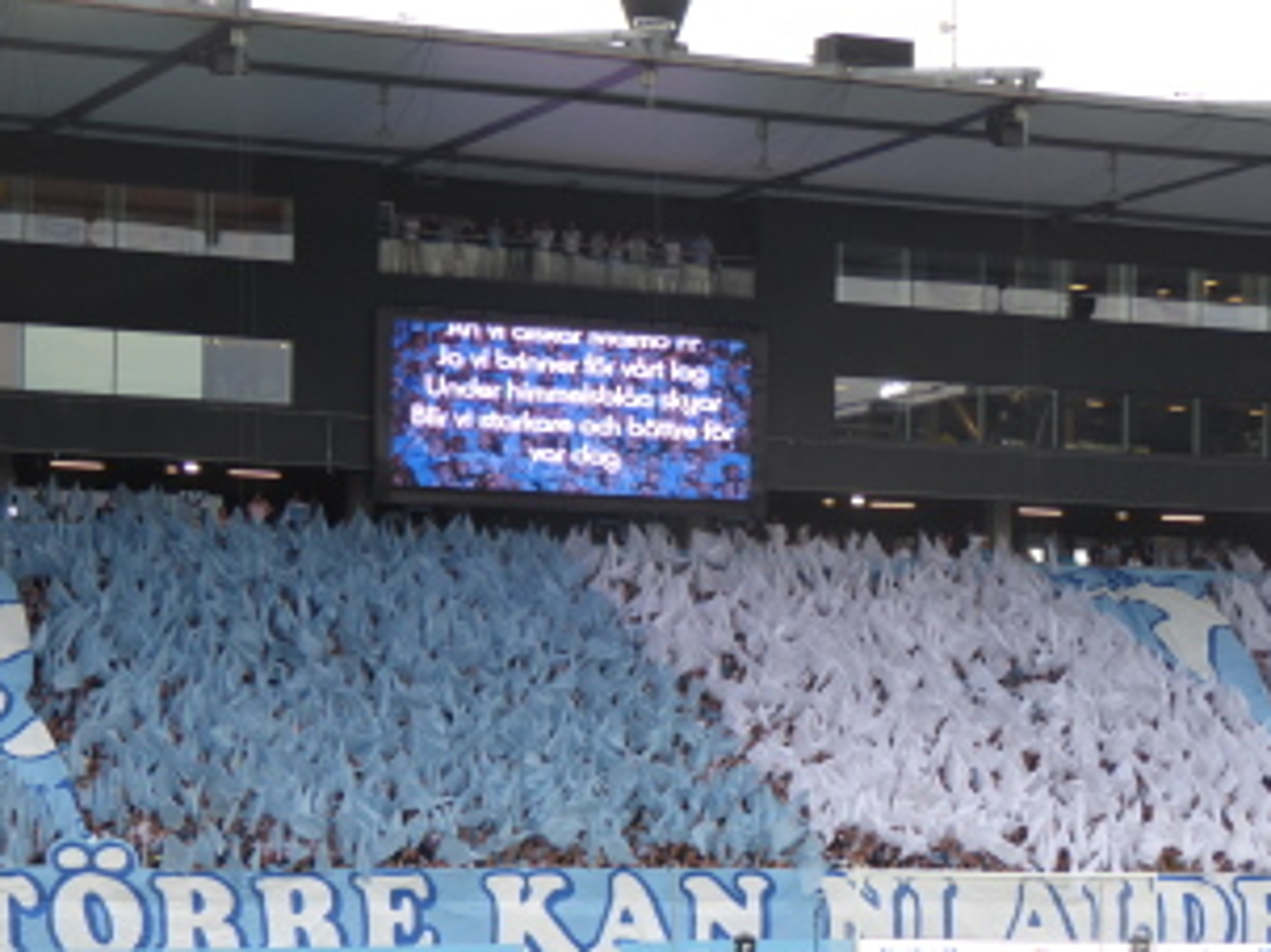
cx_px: 759
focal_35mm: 110
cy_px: 621
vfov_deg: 13.4
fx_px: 4037
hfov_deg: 17.9
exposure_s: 1/60
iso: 100
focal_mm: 13.2
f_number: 4.6
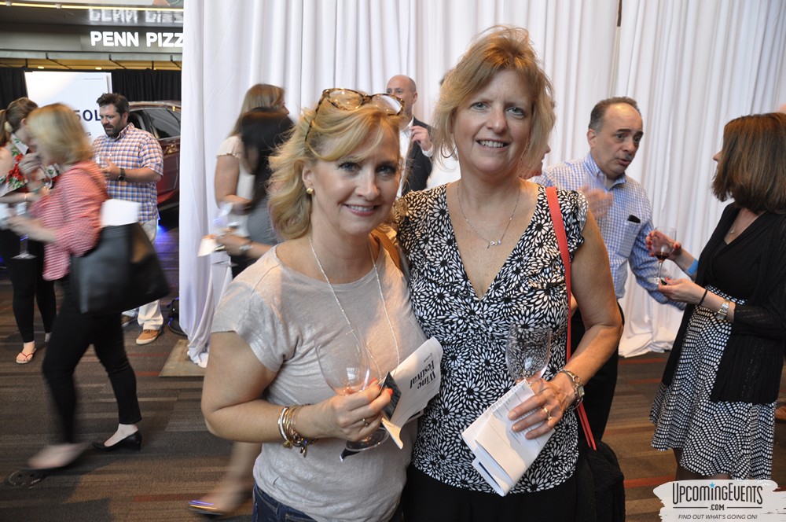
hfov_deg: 67.4
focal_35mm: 27
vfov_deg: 47.8
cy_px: 261
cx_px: 393
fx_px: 589
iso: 400
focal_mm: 18
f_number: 5
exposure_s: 1/25
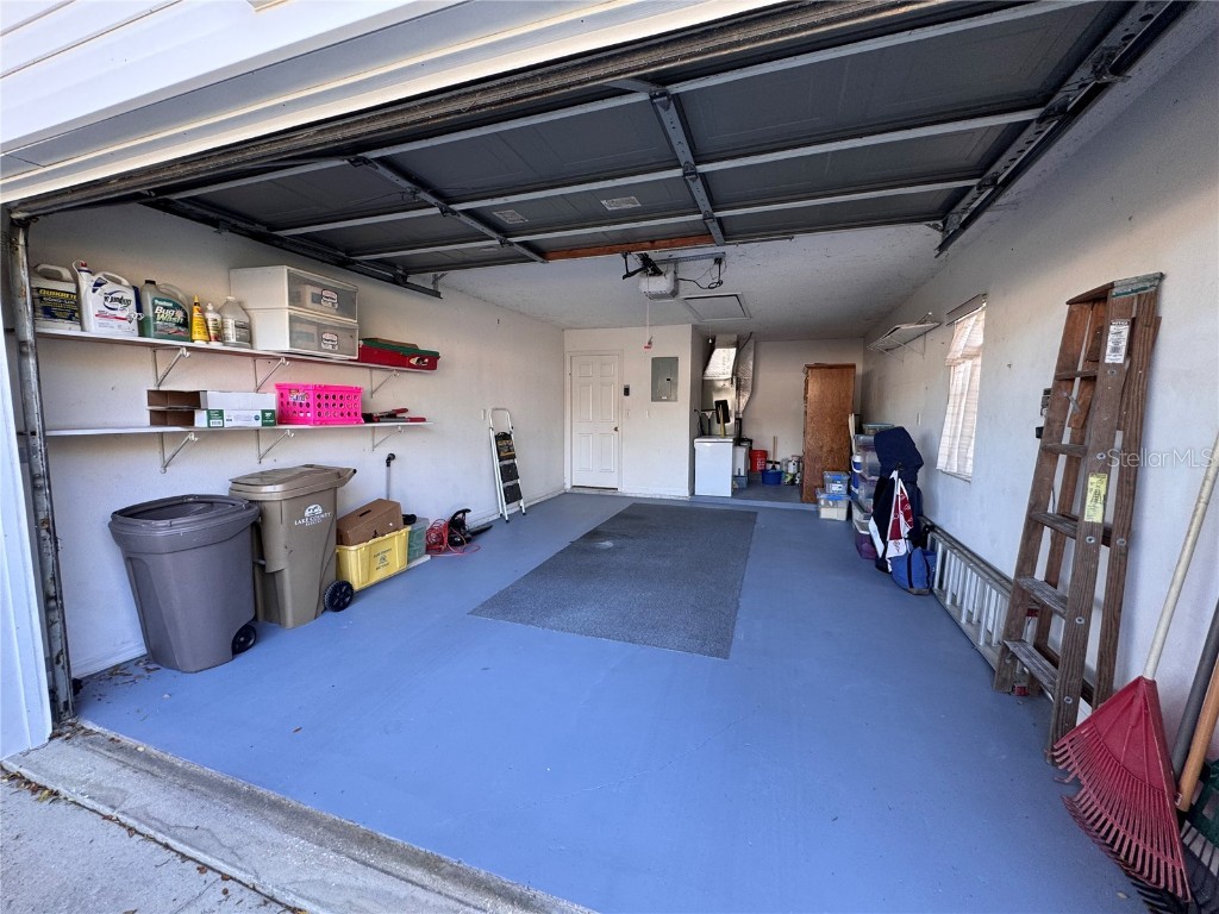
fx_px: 493
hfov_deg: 102.1
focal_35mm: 14
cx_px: 610
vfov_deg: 85.7
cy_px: 457
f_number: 2.2
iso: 100
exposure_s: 1/99
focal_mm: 2.22
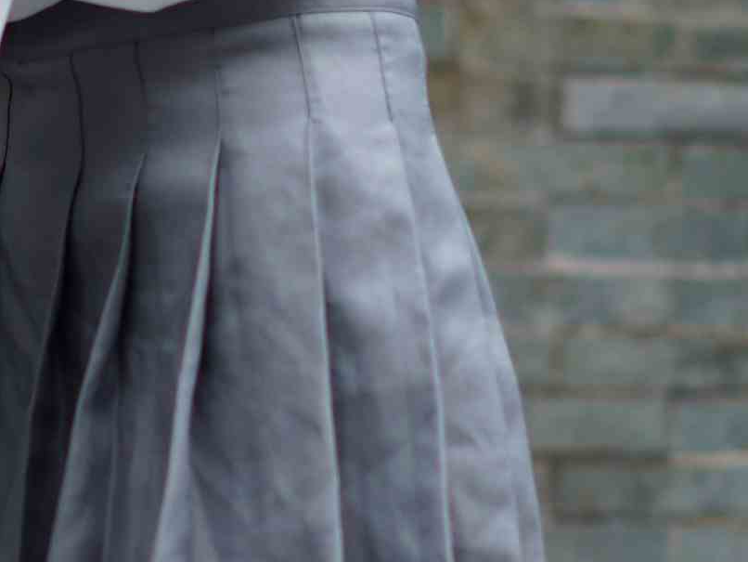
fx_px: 5469
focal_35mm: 253
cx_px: 110
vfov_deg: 5.9
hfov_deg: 7.8
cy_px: 480
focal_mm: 50
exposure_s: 1/160
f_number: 2
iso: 100
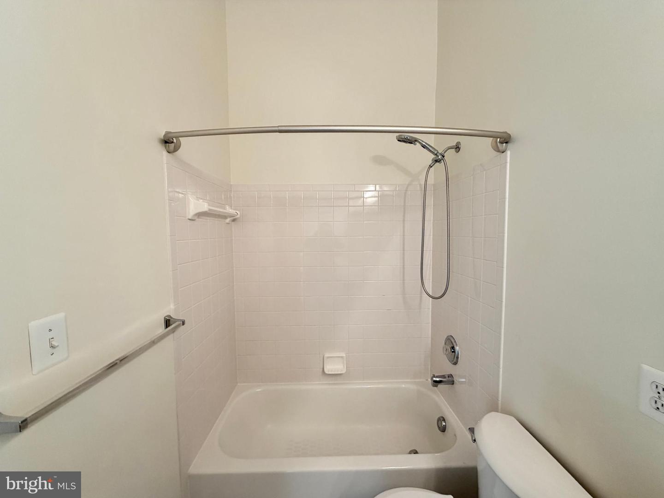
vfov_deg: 85.7
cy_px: 249
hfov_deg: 102.1
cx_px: 332
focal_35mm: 14
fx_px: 269
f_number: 2.2
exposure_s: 1/120
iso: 125
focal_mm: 2.22
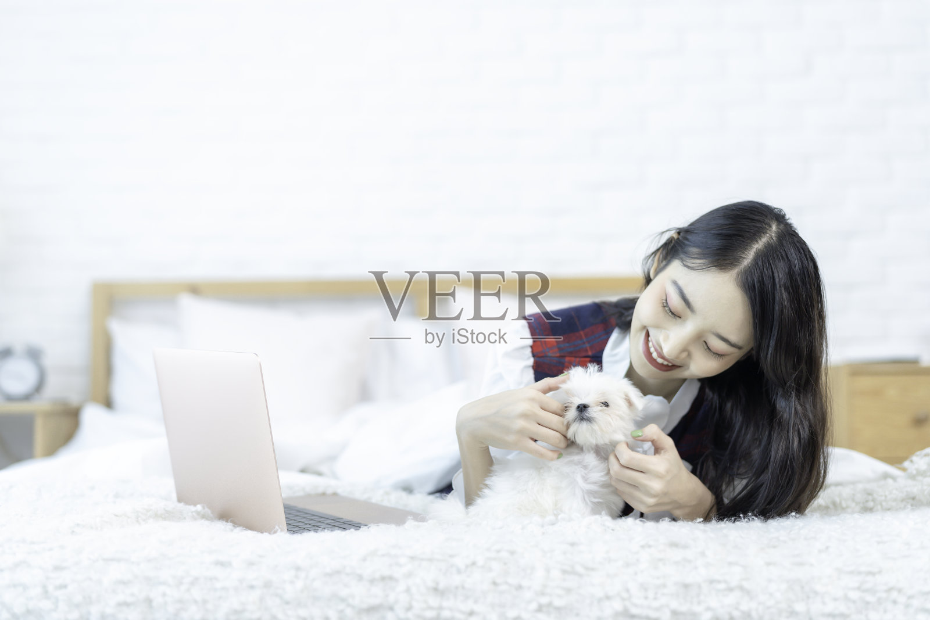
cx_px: 465
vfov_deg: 27.0
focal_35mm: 50
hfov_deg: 39.6
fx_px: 1292
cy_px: 310
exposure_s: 1/200
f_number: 1.8
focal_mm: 50
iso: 320
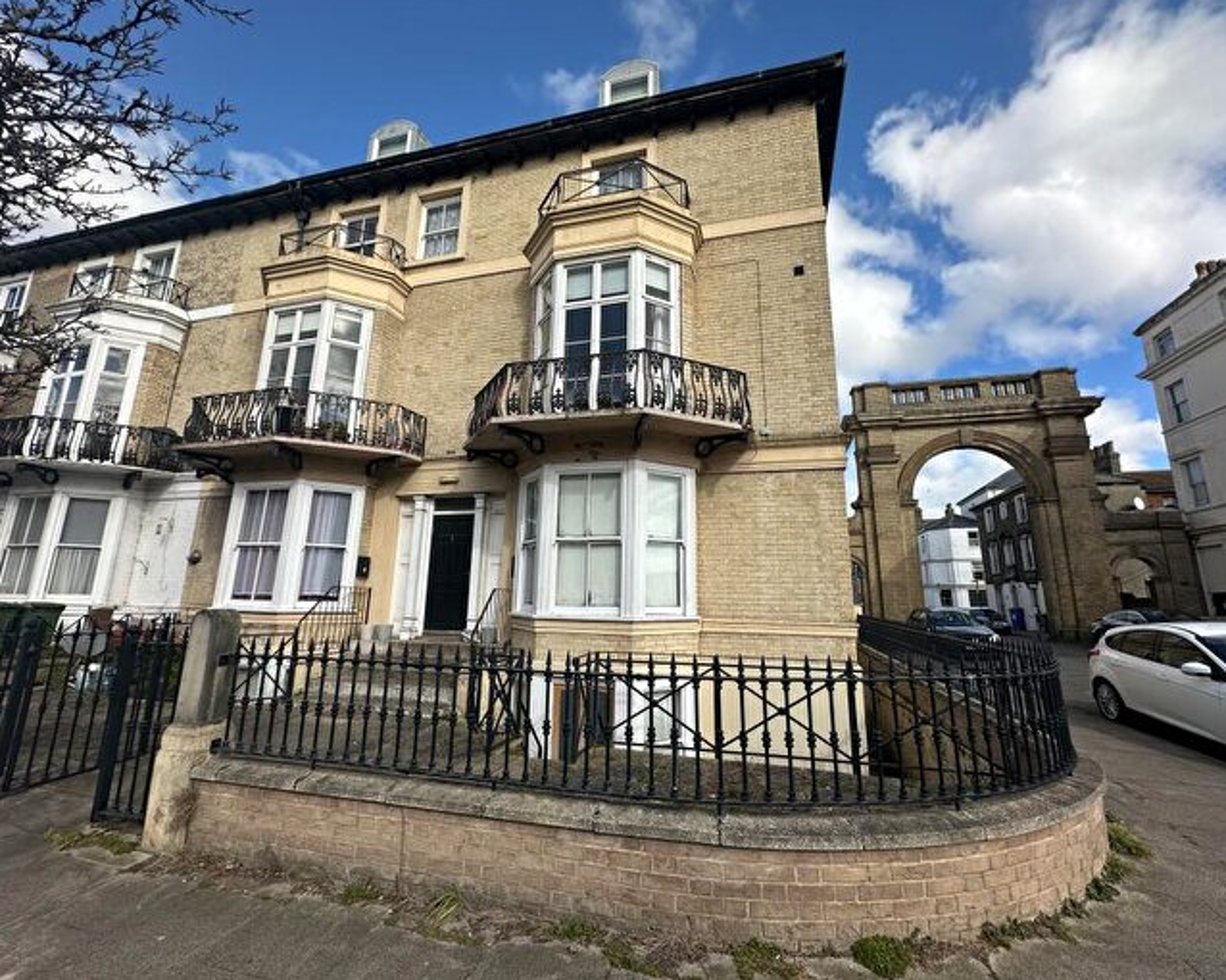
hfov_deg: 96.8
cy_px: 479
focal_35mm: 15
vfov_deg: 84.0
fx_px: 544
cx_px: 625
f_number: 2.2
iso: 40
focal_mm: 2.22
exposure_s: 1/1618
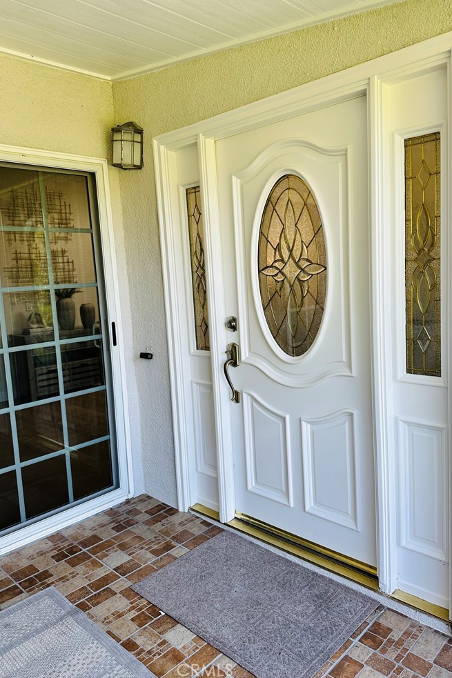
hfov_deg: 49.4
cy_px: 327
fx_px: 490
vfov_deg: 69.4
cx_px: 253
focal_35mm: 26
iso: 80
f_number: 1.78
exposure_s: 1/284
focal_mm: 6.86
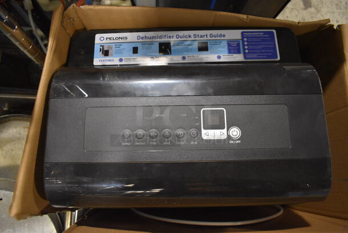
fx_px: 261
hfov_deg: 67.3
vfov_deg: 48.0
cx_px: 174
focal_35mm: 27
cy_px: 116
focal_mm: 18
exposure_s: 1/125
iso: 3200
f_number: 3.5
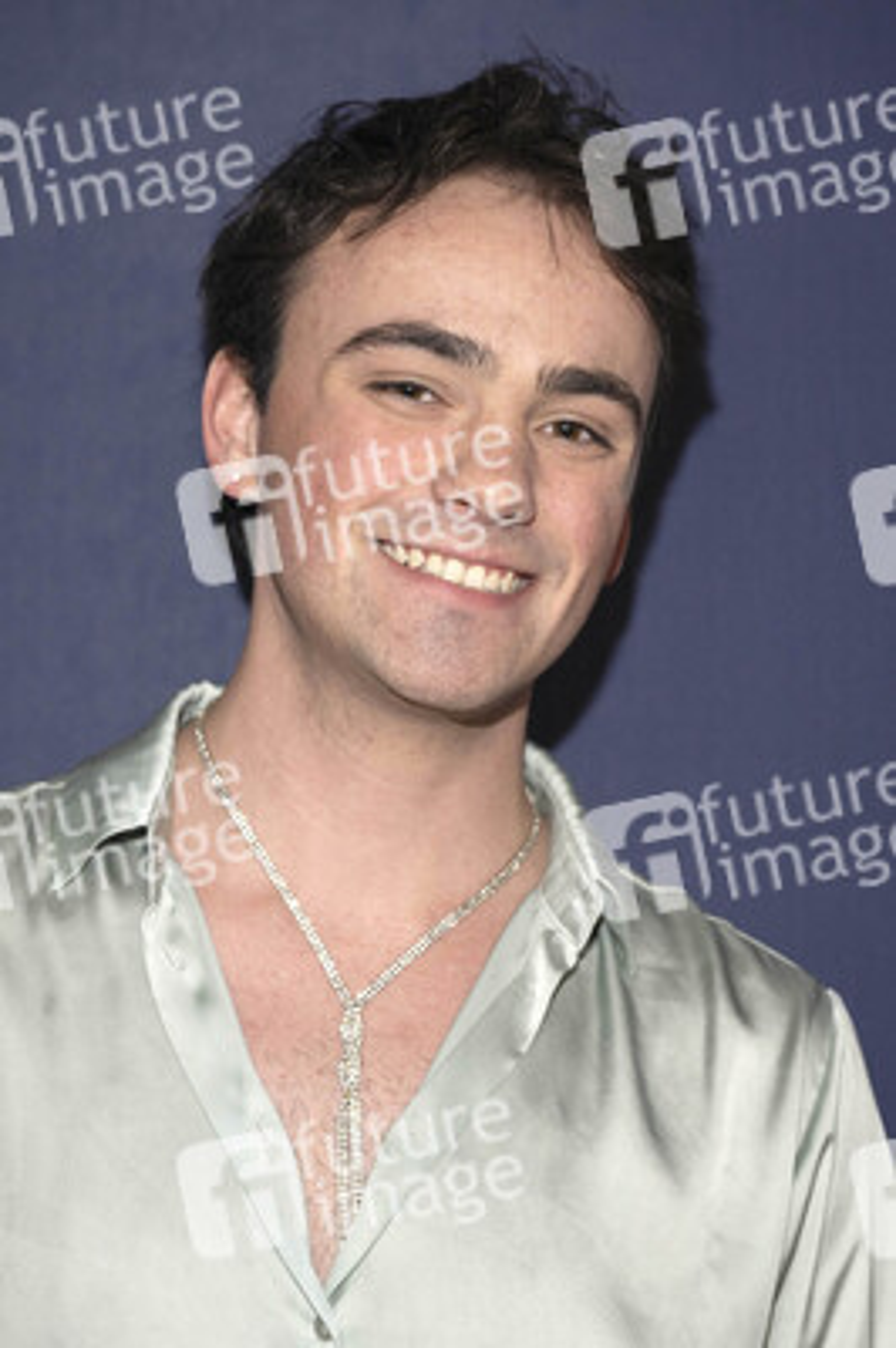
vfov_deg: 21.0
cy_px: 674
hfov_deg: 14.1
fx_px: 3627
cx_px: 448
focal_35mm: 97
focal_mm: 97
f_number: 5
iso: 800
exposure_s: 1/200
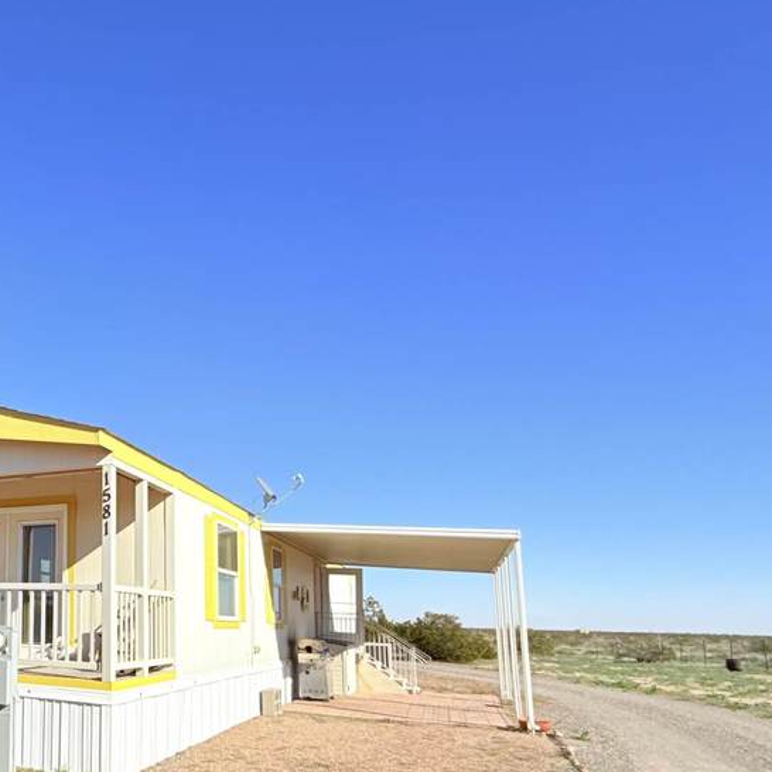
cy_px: 501
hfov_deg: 47.1
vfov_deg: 54.7
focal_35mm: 29
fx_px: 732
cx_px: 13
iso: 50
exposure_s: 1/3663
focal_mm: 2.22
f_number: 2.2
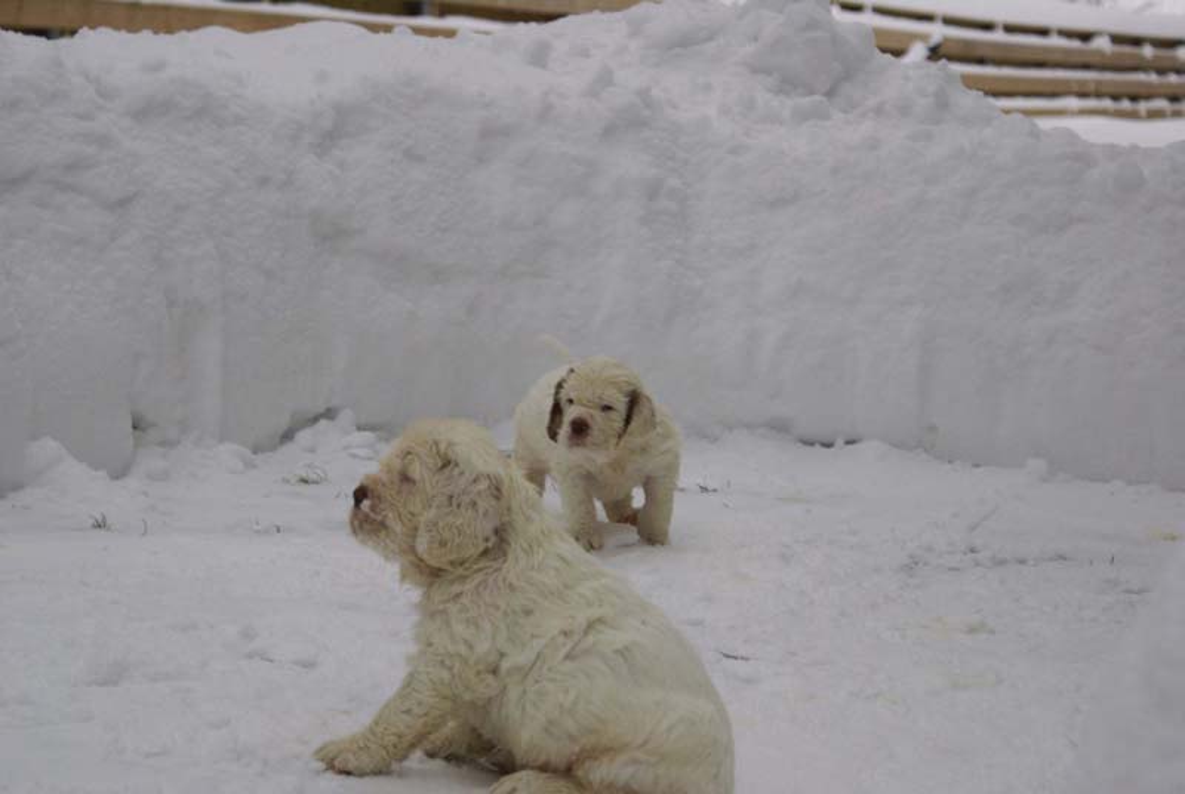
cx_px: 592
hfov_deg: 19.4
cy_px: 397
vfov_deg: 13.1
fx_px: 3461
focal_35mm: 105
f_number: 5.6
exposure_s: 1/125
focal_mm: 70
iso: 400
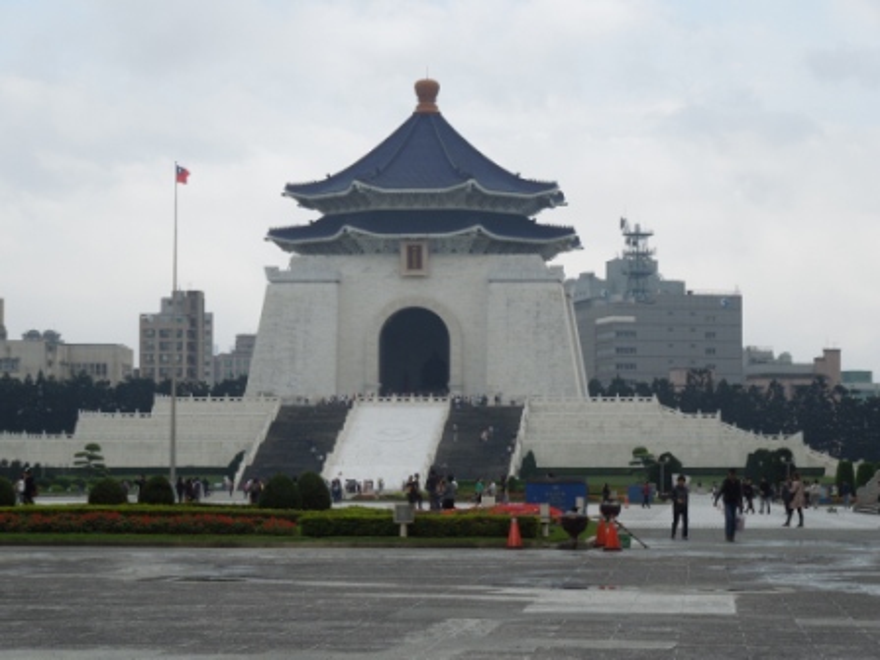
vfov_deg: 12.5
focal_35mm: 119
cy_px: 330
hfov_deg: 16.6
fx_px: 3025
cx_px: 440
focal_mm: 21.5
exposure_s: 1/800
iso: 100
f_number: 4.8
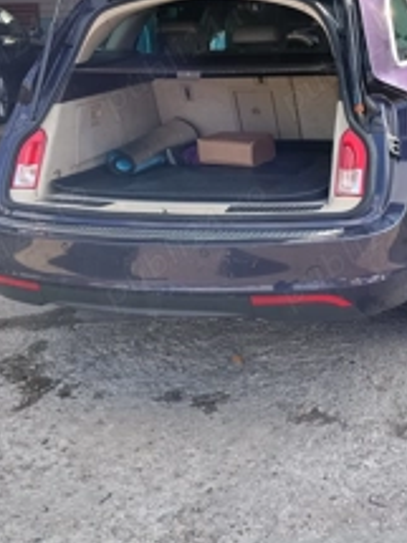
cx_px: 273
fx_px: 847
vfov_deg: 34.3
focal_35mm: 54
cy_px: 93
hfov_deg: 26.8
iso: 50
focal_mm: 4.22
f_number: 1.8
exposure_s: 1/417
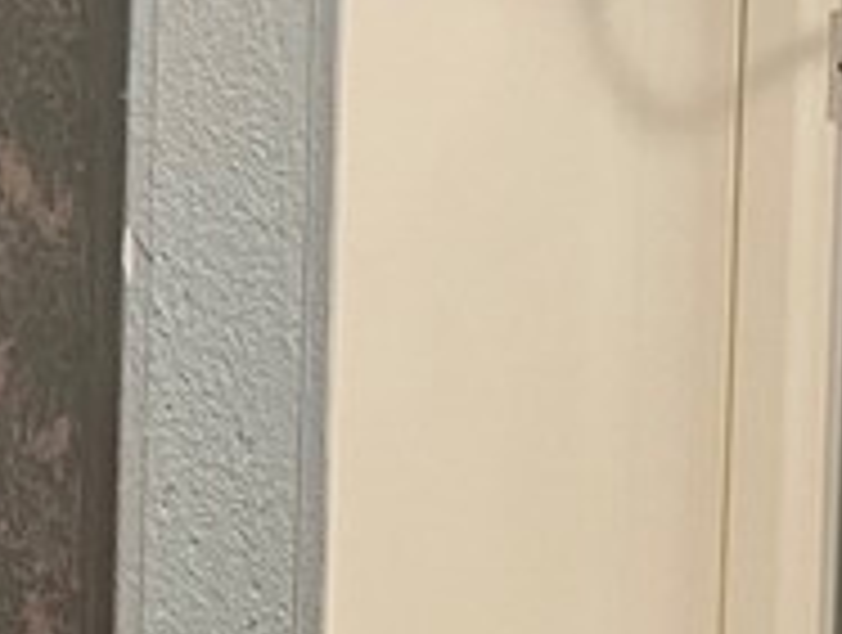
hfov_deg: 13.2
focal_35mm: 142
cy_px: -45
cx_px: -360
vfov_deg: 10.4
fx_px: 3461
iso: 320
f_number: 1.6
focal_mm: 5.1
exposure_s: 1/60
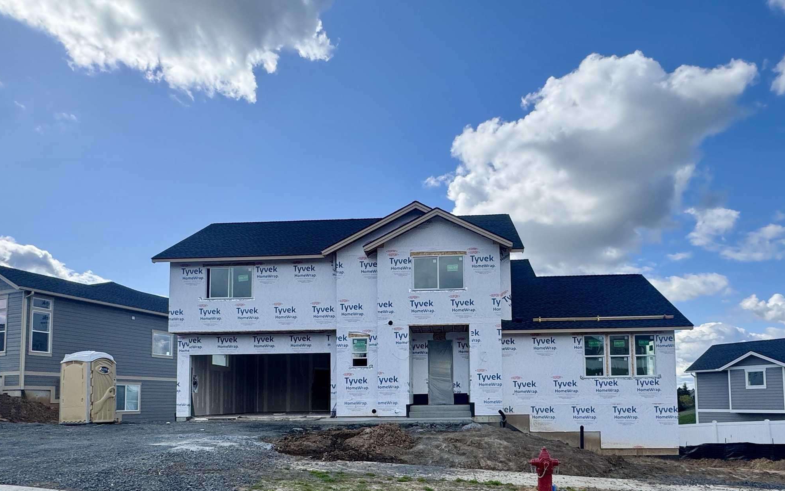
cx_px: 427
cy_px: 374
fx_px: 492
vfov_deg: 50.6
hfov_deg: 77.0
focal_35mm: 23
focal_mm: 2.22
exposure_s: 1/1600
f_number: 2.2
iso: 40
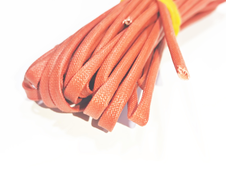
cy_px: 85
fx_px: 170
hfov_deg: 67.3
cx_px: 113
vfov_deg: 53.1
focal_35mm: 26
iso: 216
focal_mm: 4.74
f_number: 1.79
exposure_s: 1/50
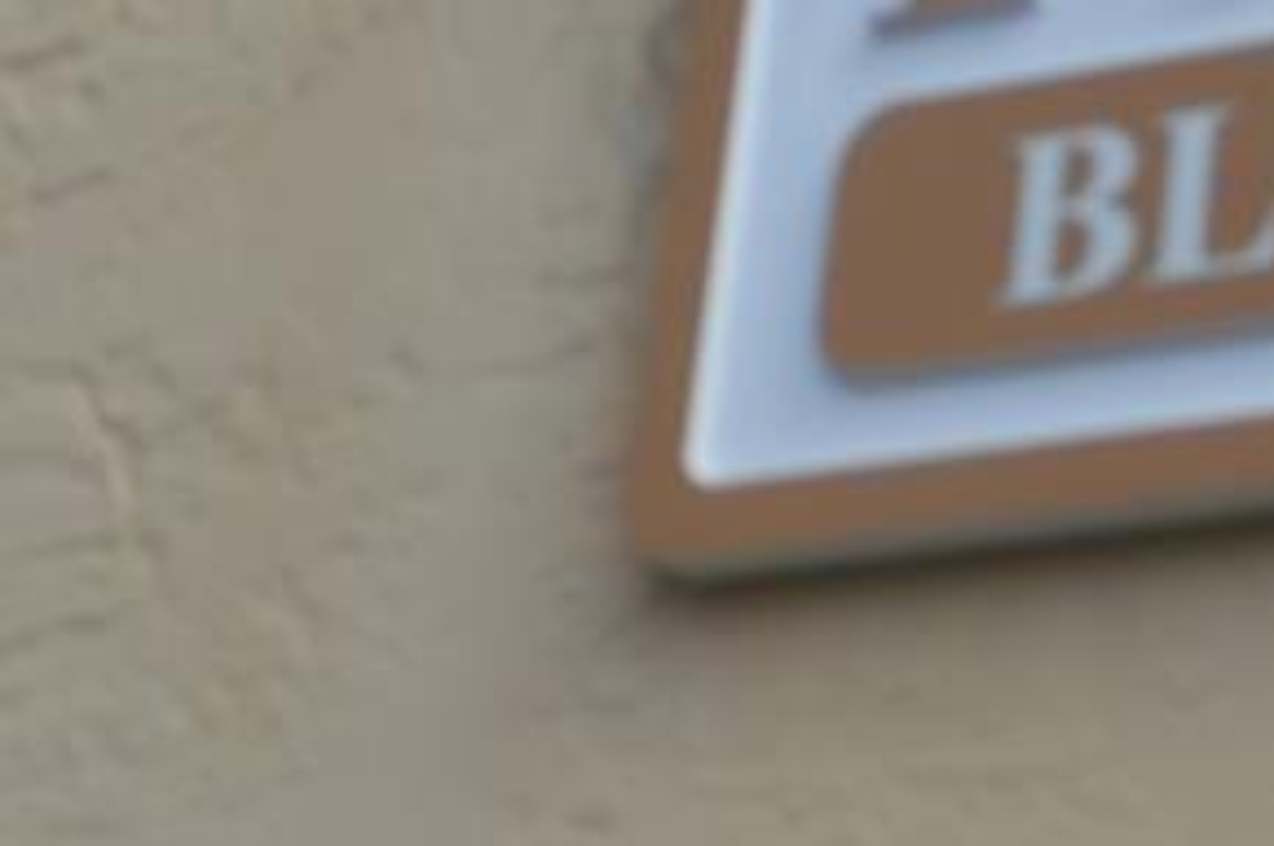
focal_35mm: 183
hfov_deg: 11.2
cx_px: 846
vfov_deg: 7.5
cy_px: 262
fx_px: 6469
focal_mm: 22
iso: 100
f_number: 8
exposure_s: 1/250
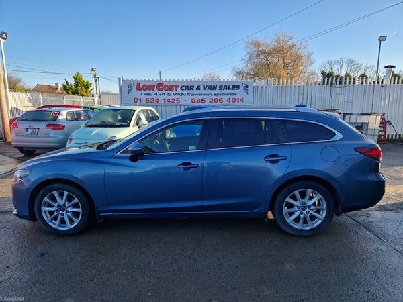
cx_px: 202
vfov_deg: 58.9
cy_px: 151
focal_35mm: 23
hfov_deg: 73.9
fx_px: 268
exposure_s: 1/532
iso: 50
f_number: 1.8
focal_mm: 5.4
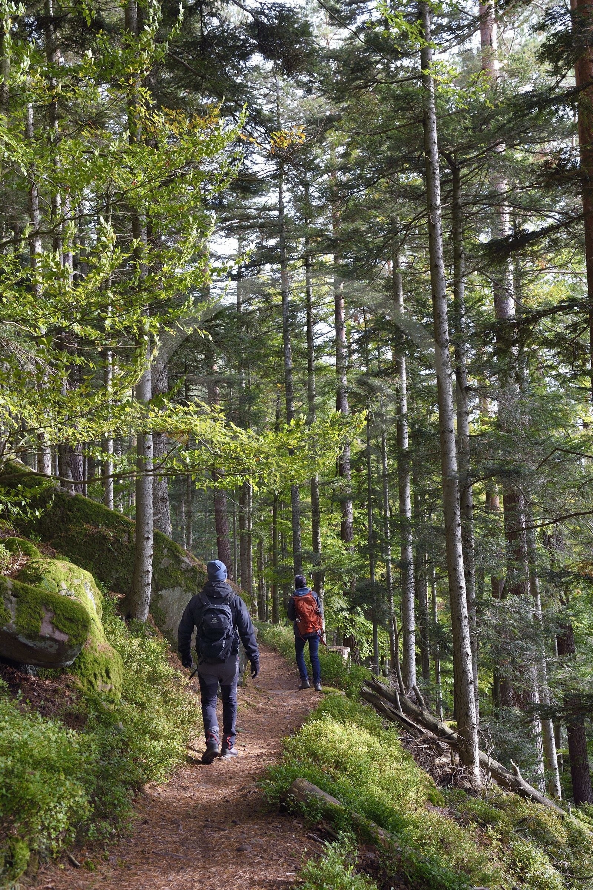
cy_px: 445
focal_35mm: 45
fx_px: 1113
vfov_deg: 43.6
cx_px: 296
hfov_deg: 29.8
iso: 800
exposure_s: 1/200
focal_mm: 45
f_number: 7.1
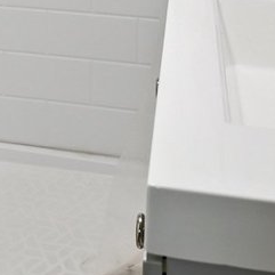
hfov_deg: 21.1
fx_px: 719
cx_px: 23
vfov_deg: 17.8
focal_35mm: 80
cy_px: -208
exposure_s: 1/50
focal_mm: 14
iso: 400
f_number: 3.5
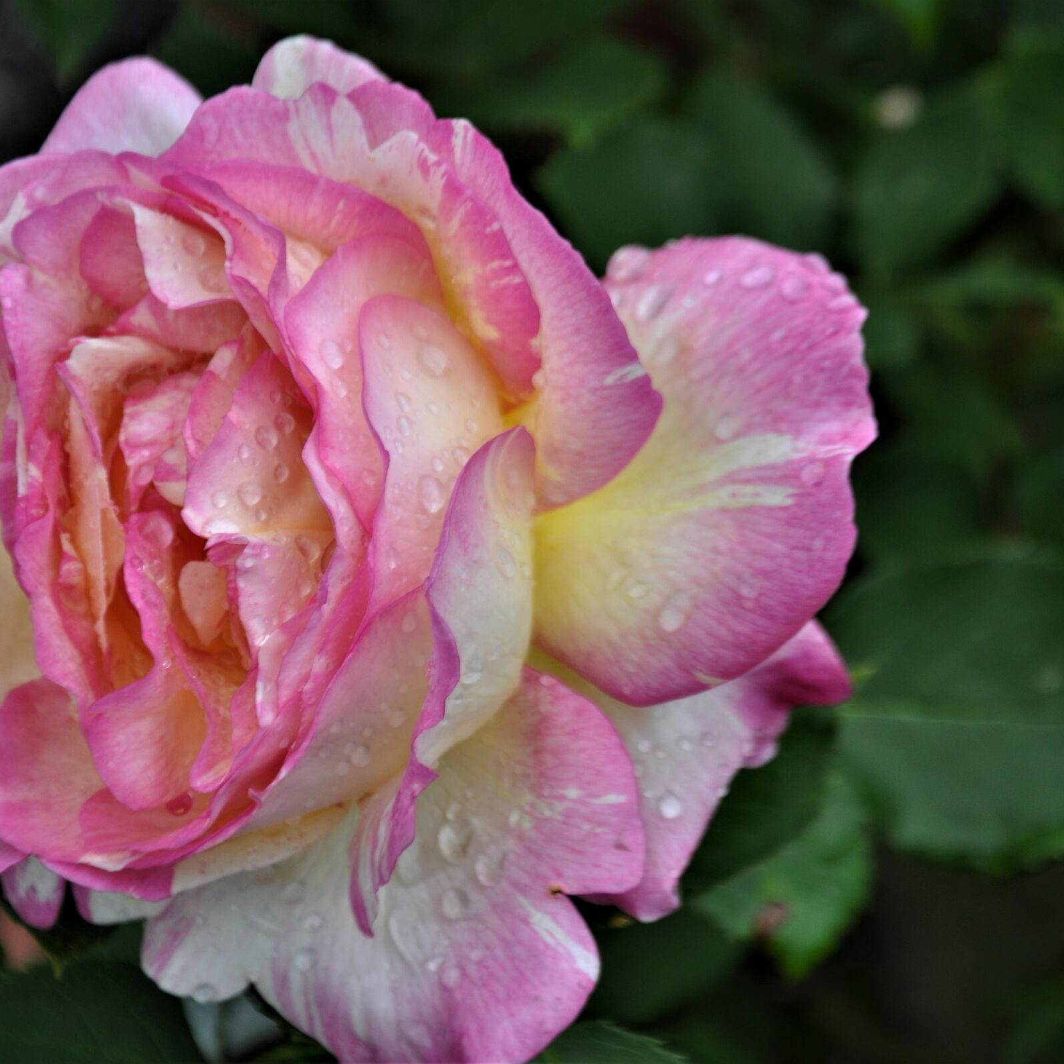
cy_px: 532
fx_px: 7012
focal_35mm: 202
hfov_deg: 8.7
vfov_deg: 8.7
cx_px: 342
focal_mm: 105
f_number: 6.7
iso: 200
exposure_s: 1/750
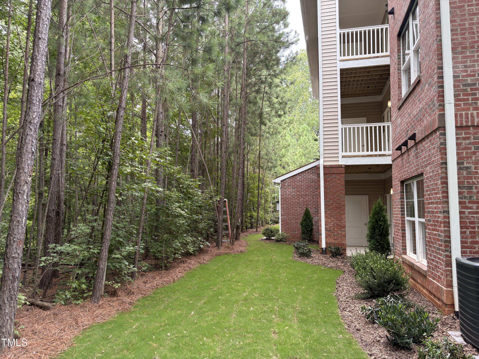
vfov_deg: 53.1
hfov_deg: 67.3
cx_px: 240
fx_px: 360
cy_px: 180
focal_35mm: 26
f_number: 1.6
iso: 50
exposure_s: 1/122
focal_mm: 5.96
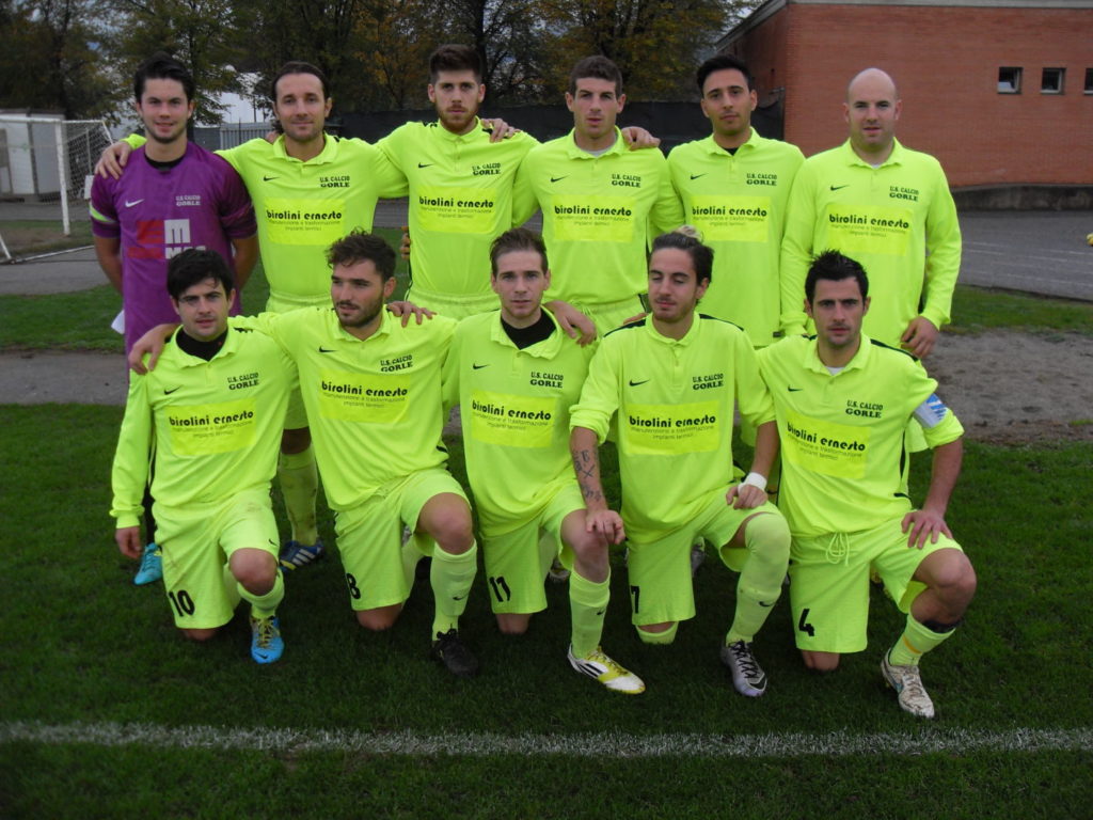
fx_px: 1074
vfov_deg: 41.8
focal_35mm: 34
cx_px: 546
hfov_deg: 54.0
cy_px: 410
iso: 80
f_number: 2.8
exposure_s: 1/180
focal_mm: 6.3
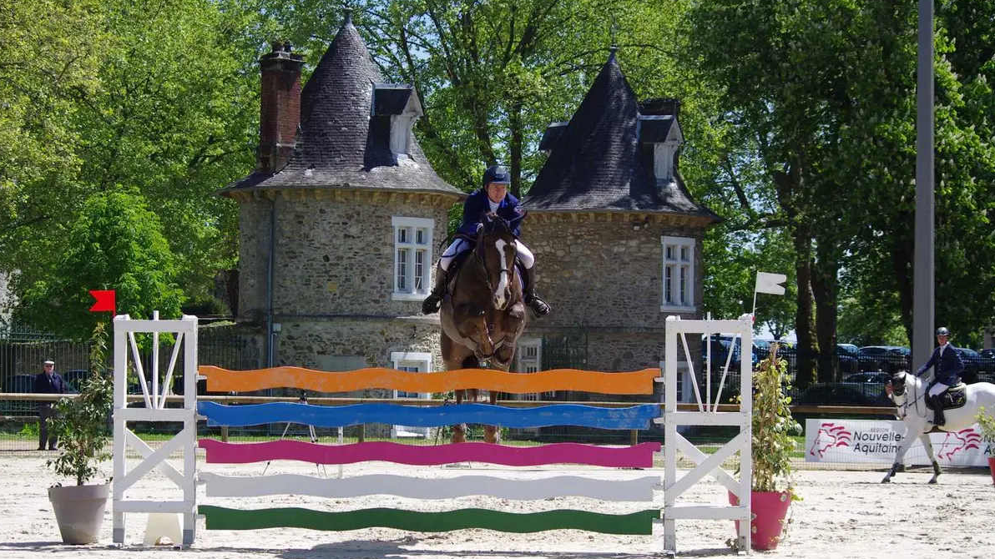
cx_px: 497
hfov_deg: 21.6
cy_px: 307
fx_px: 2611
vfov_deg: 12.2
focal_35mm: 99
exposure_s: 1/800
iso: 200
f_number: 5.6
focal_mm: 62.5
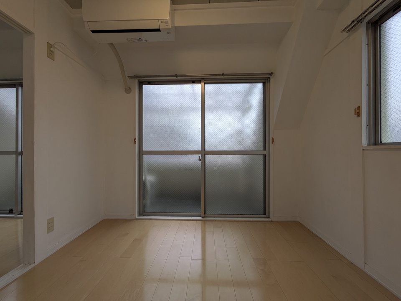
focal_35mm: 14
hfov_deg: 102.1
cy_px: 150
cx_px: 200
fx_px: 162
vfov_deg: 85.7
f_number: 2.2
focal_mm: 1.83
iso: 47
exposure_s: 1/141
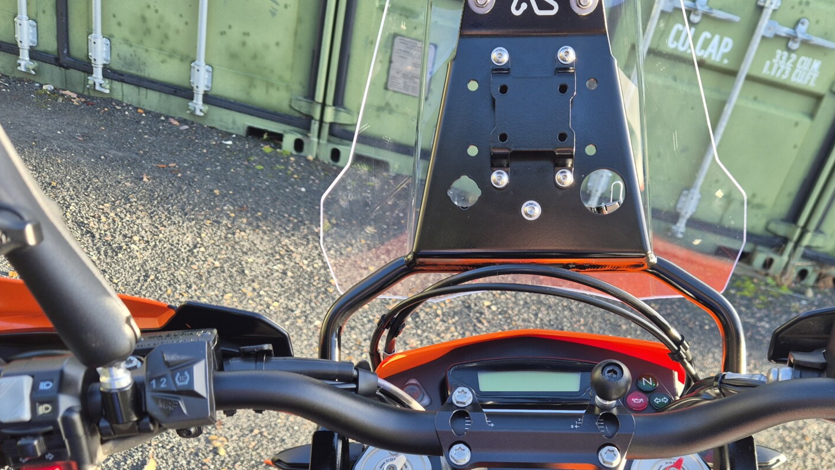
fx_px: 775
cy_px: 366
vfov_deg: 32.9
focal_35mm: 35
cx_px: 495
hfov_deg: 56.3
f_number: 1.8
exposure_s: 1/180
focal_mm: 5.4
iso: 50
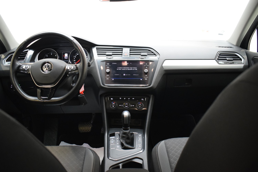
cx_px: 129
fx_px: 215
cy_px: 86
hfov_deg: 61.9
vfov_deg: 43.6
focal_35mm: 30
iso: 2500
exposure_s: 1/30
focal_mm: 20
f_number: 3.5
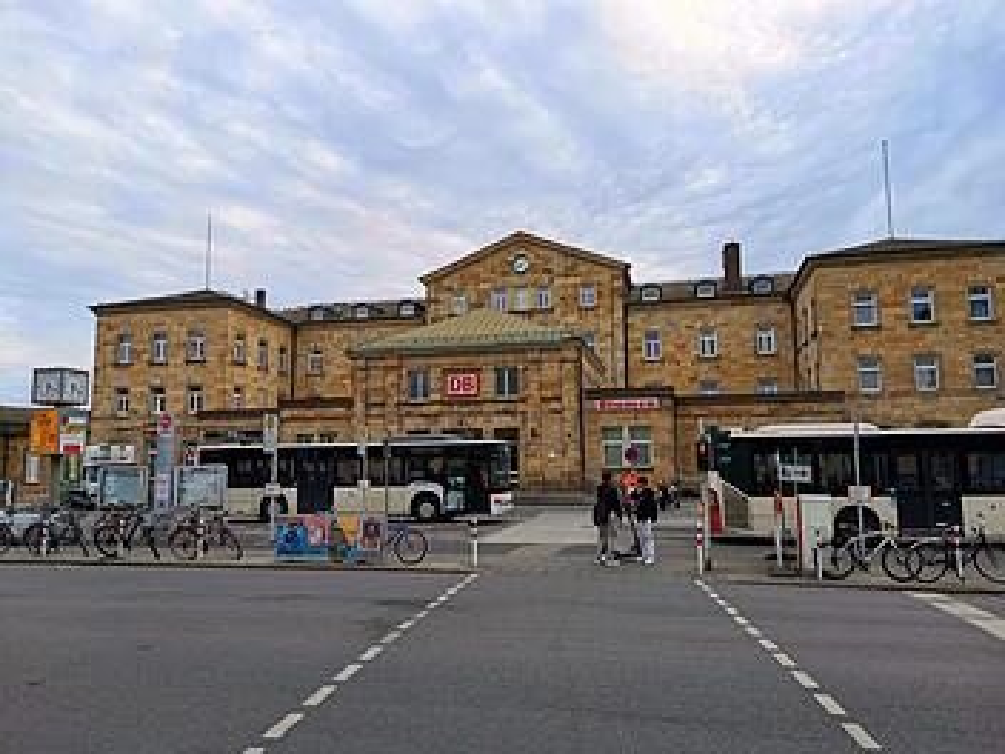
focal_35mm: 26
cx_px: 502
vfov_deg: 53.1
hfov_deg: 67.3
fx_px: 755
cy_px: 377
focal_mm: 4.75
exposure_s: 1/764
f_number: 1.8
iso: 50
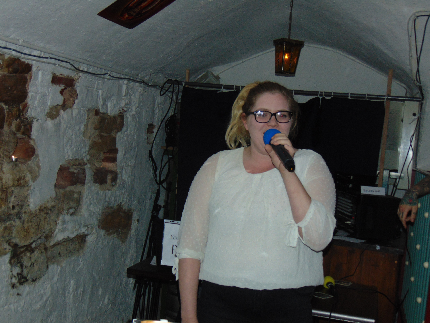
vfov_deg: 29.1
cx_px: 215
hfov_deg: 38.2
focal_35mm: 50
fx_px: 621
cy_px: 162
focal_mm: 9
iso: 500
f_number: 3.5
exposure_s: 1/60
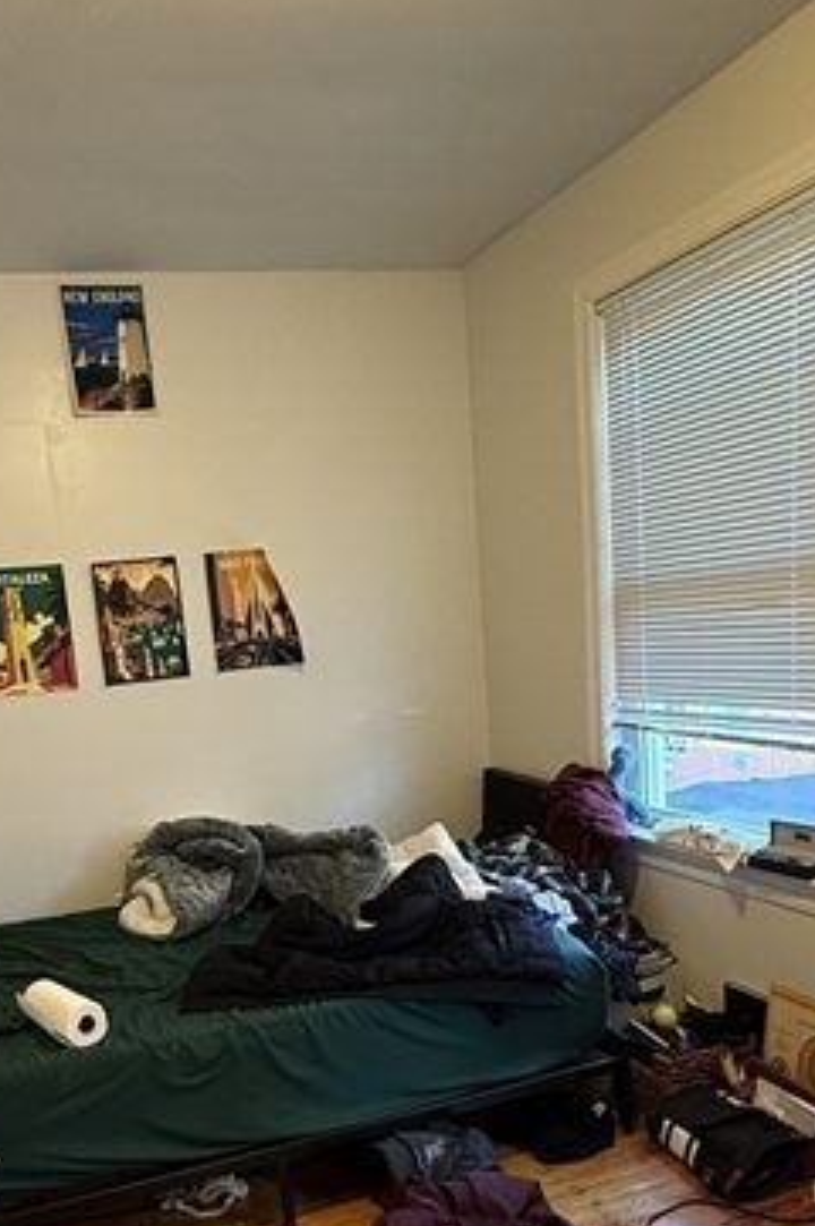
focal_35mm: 31
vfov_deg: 58.6
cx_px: 275
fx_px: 1055
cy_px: 842
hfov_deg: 41.7
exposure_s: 1/60
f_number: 2.2
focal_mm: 2.22
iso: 640
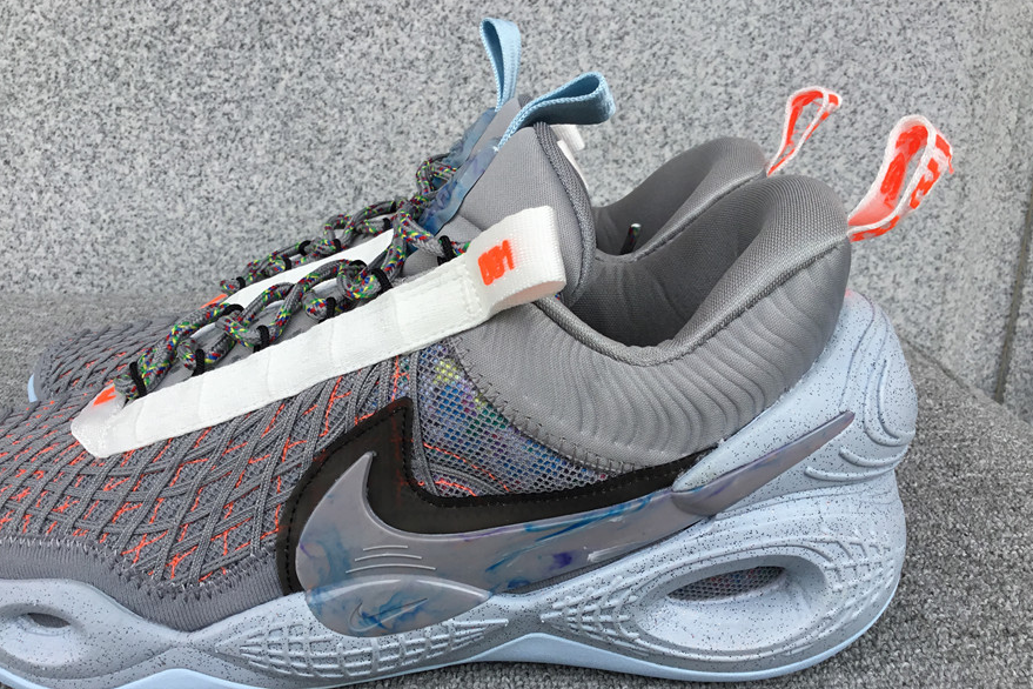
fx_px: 947
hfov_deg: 57.2
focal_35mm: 33
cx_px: 516
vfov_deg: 40.0
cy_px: 362
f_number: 2.4
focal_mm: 3.3
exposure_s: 1/407
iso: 25
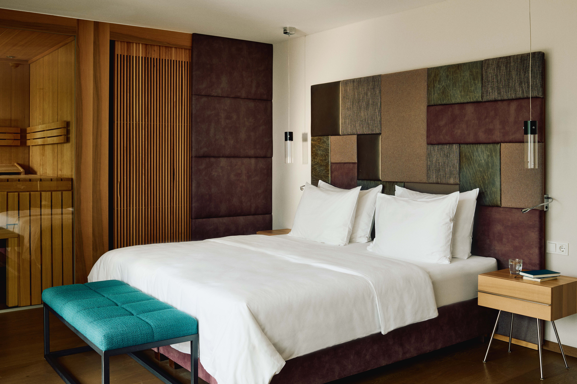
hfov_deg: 54.4
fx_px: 561
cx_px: 288
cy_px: 192
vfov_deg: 37.9
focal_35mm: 35
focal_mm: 35
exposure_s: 1/20
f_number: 8
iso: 200
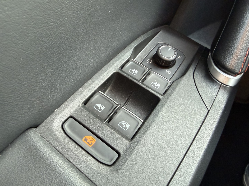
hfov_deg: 71.6
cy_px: 93
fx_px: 173
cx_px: 124
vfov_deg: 56.8
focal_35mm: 24
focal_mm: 2.22
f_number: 2.2
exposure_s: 1/71
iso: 320
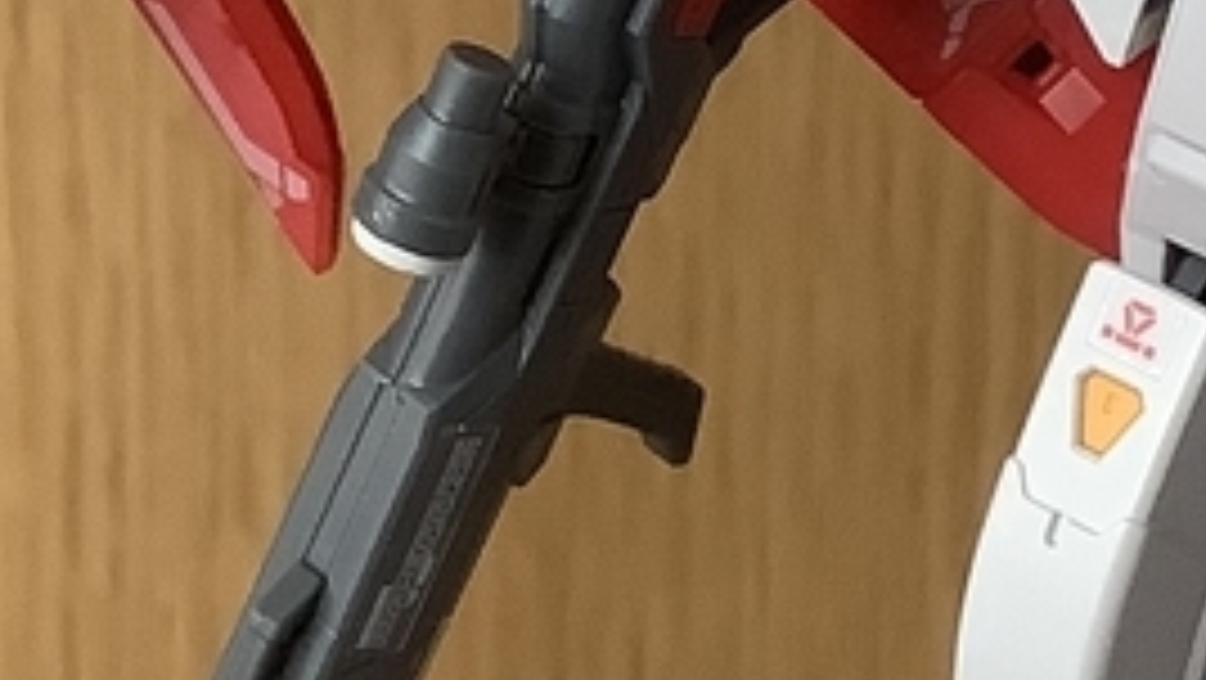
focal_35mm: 151
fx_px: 4831
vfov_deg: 8.0
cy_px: -185
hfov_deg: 14.1
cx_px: 130
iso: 160
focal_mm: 3.3
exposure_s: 1/60
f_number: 2.4
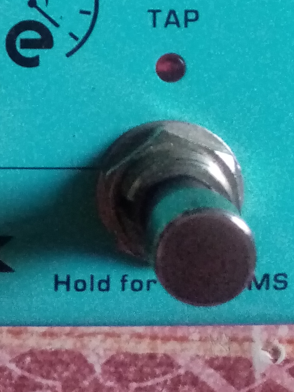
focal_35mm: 90
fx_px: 1020
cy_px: -215
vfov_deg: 18.9
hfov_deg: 15.5
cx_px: -104
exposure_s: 1/20
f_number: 1.8
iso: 913
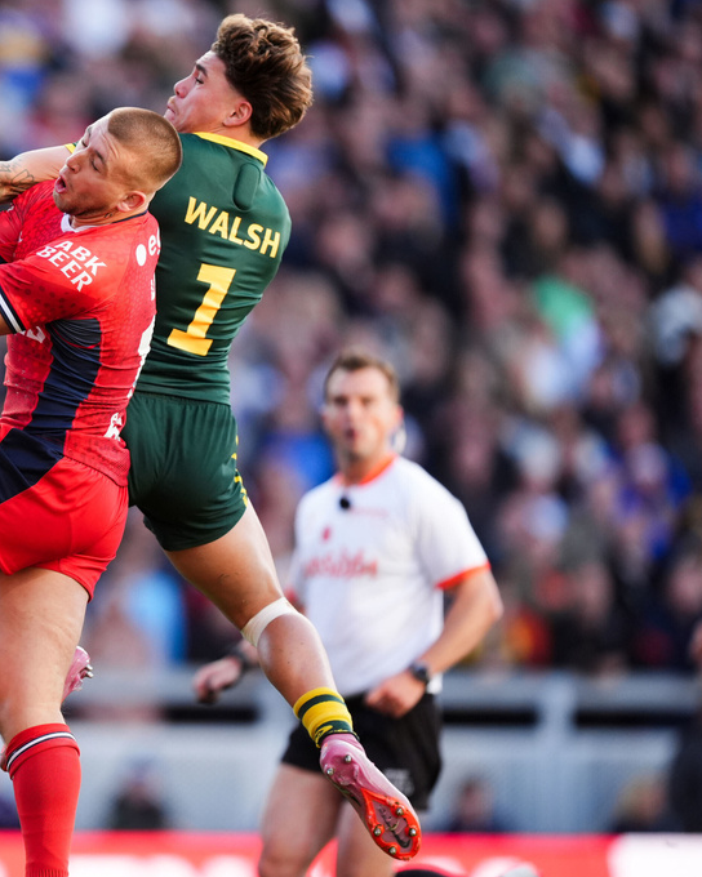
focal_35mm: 565
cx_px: 71
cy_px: 439
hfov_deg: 2.7
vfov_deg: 3.4
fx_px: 14673
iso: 1250
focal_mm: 400
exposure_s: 1/2000
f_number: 2.8
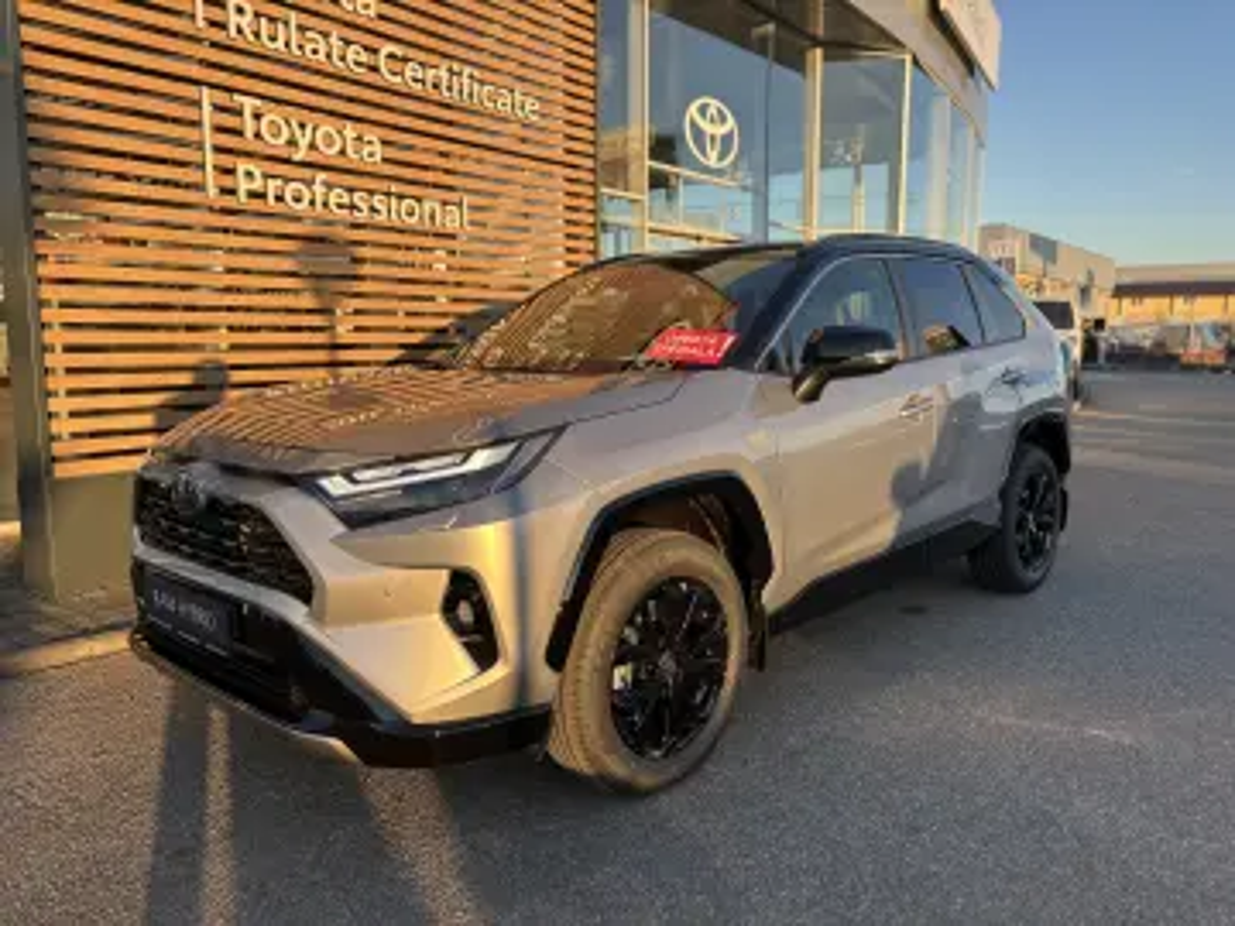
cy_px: 463
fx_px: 928
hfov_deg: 67.3
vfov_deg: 53.1
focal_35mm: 26
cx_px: 618
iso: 50
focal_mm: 5.96
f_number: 1.6
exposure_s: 1/851
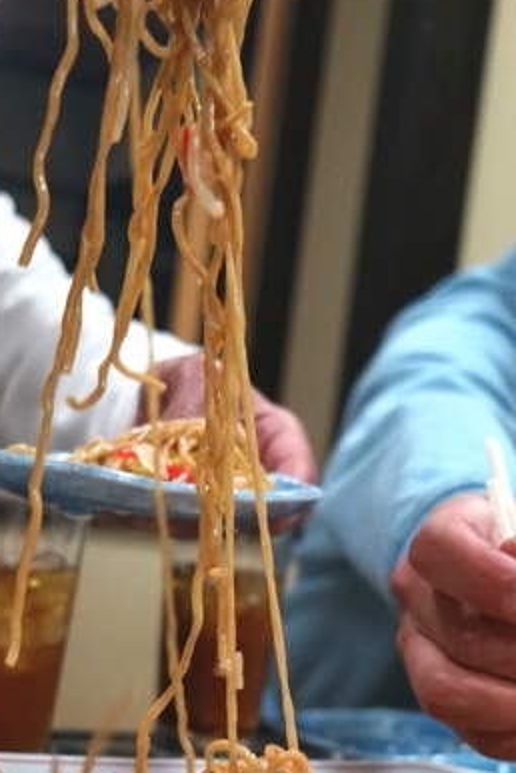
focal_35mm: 62
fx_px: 1333
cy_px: 593
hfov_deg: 21.9
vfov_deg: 31.7
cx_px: 249
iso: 1600
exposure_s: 1/200
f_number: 2.8
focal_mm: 20
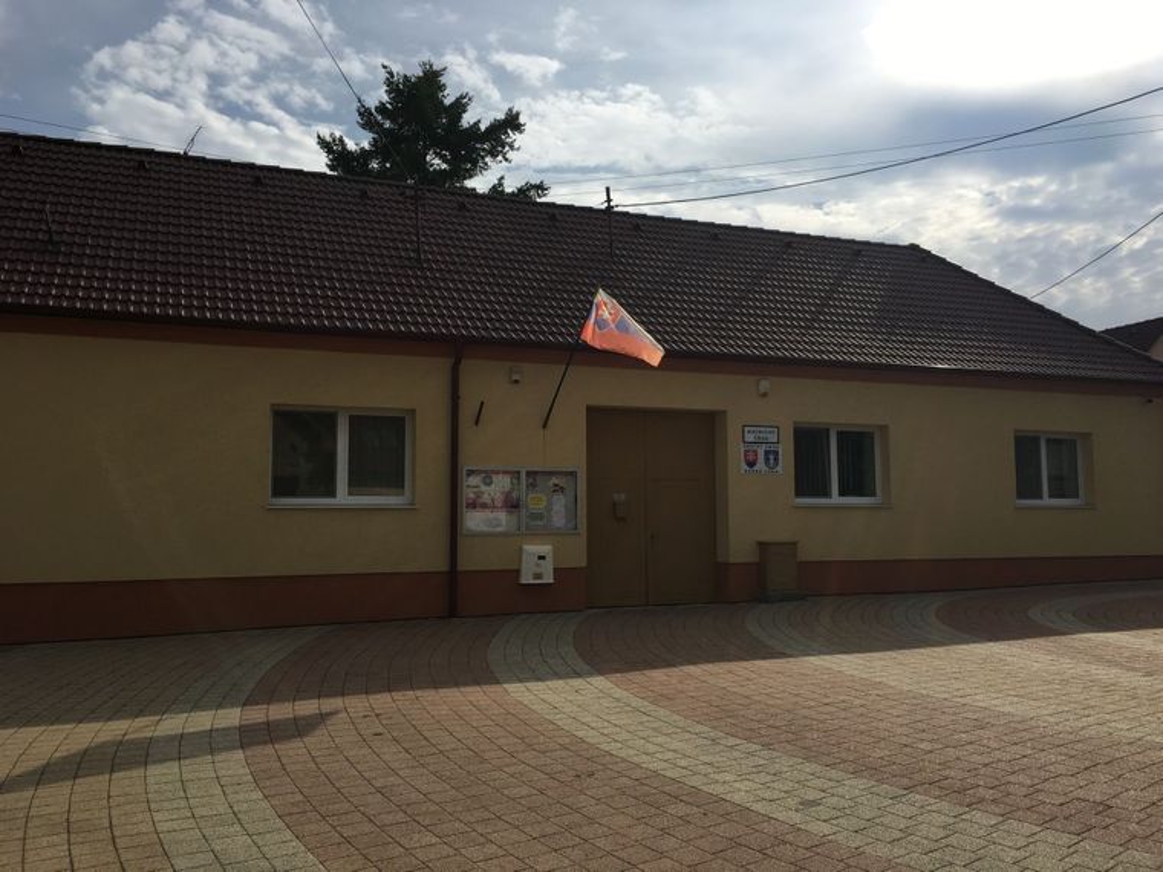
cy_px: 436
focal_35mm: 29
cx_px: 582
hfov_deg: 61.7
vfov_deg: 48.2
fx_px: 974
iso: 25
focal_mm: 4.15
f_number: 2.2
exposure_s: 1/3846
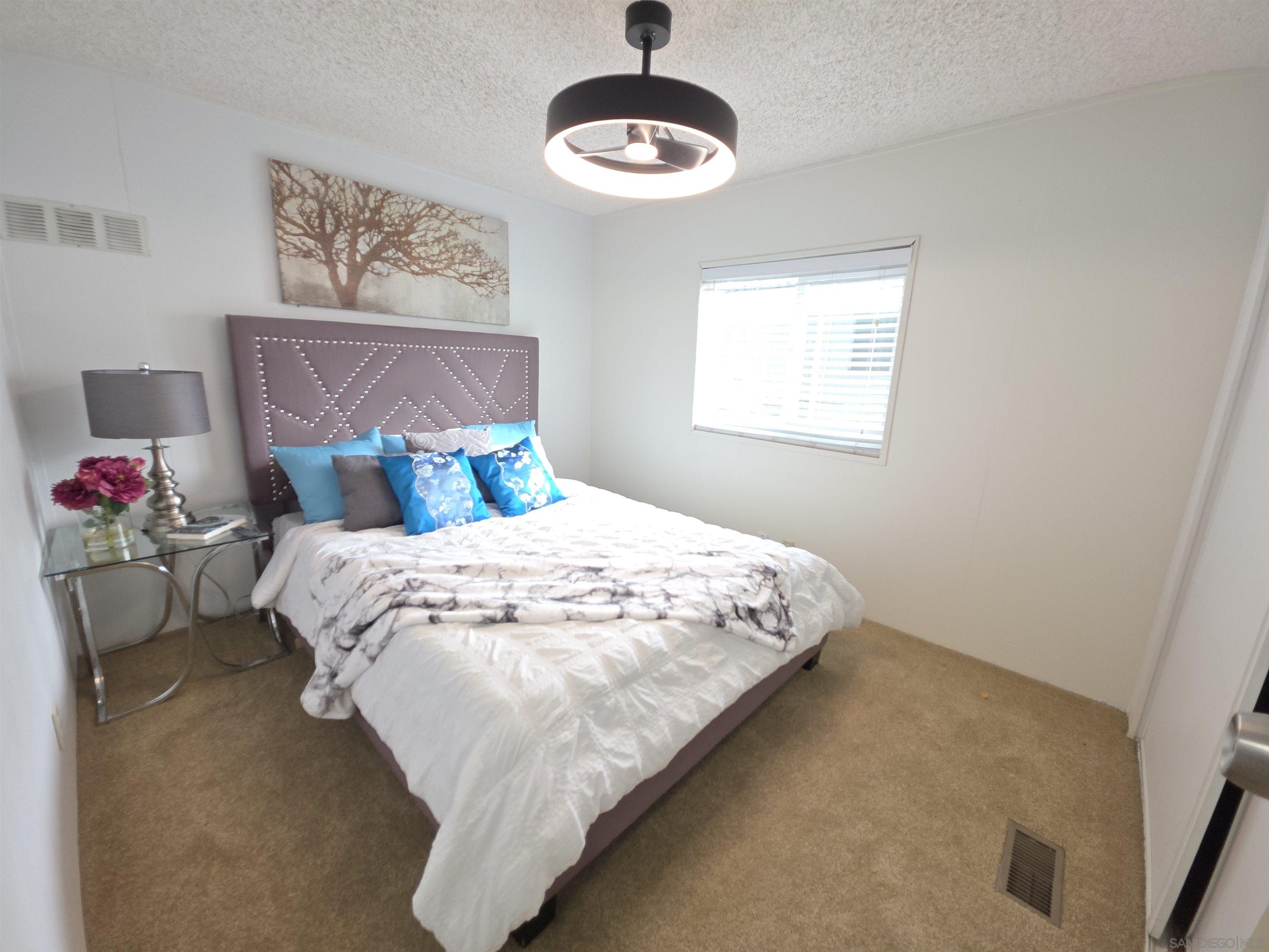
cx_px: 634
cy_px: 476
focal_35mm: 13
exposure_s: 1/61.5
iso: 80
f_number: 1.9
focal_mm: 2.2
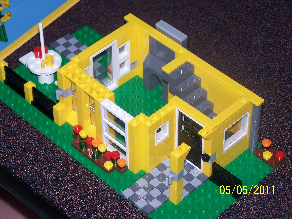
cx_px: 146
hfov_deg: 16.8
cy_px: 110
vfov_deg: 12.7
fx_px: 987
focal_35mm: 117
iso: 80
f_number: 3.2
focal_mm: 19.4
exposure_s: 1/90
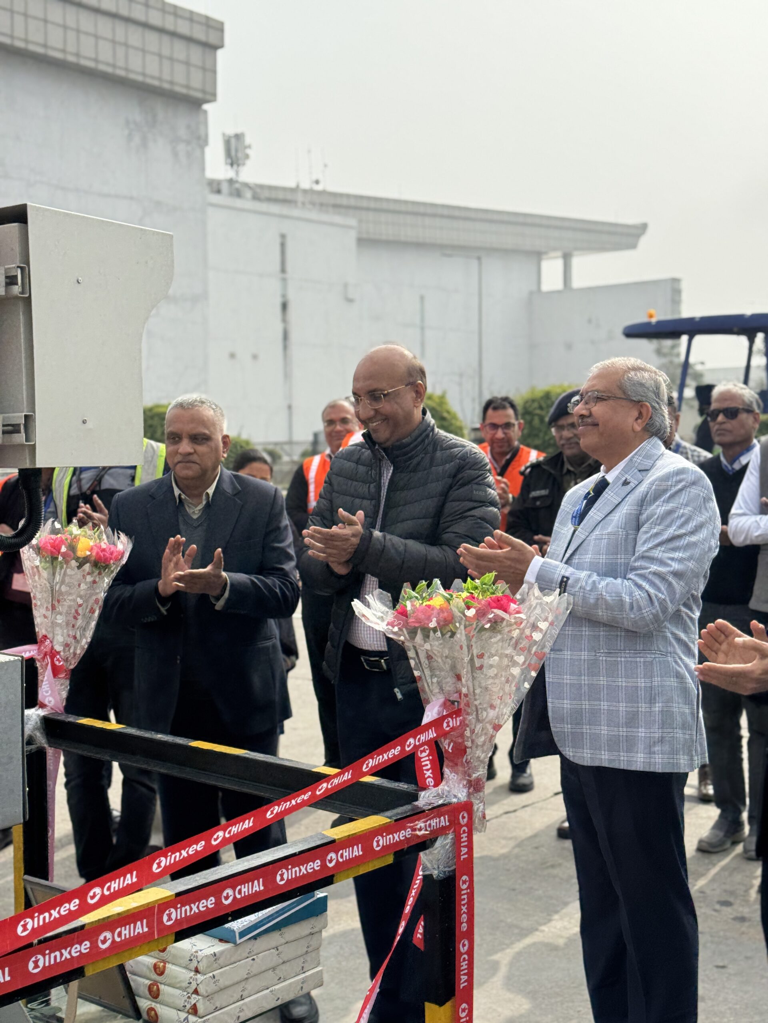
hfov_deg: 30.3
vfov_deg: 39.7
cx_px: 384
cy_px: 512
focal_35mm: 48
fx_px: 1420
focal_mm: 6.76
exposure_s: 1/6410
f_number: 1.78
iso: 64
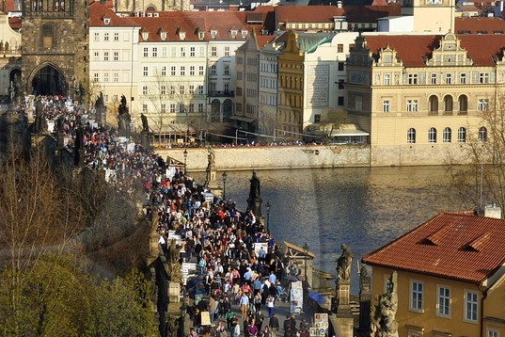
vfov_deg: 9.2
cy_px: 260
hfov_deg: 13.5
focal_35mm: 149
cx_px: -69
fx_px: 2090
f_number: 13
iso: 200
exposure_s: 1/250
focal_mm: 50
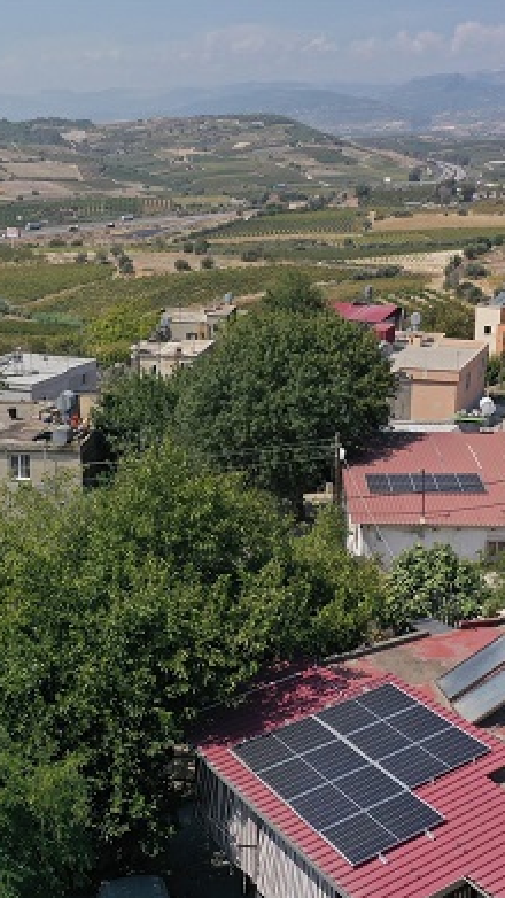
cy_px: 455
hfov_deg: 26.5
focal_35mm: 45
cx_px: 216
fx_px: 1071
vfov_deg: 45.5
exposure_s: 1/640
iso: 100
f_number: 6.3
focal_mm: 10.26
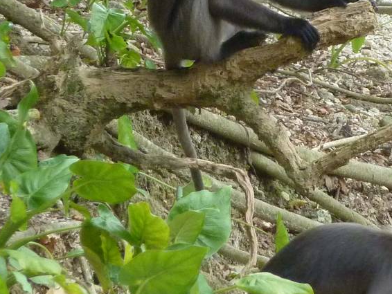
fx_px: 9607
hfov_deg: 2.3
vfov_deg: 1.8
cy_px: 70
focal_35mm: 848
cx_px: 334
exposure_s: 1/125
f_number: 4.9
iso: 400
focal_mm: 49.2
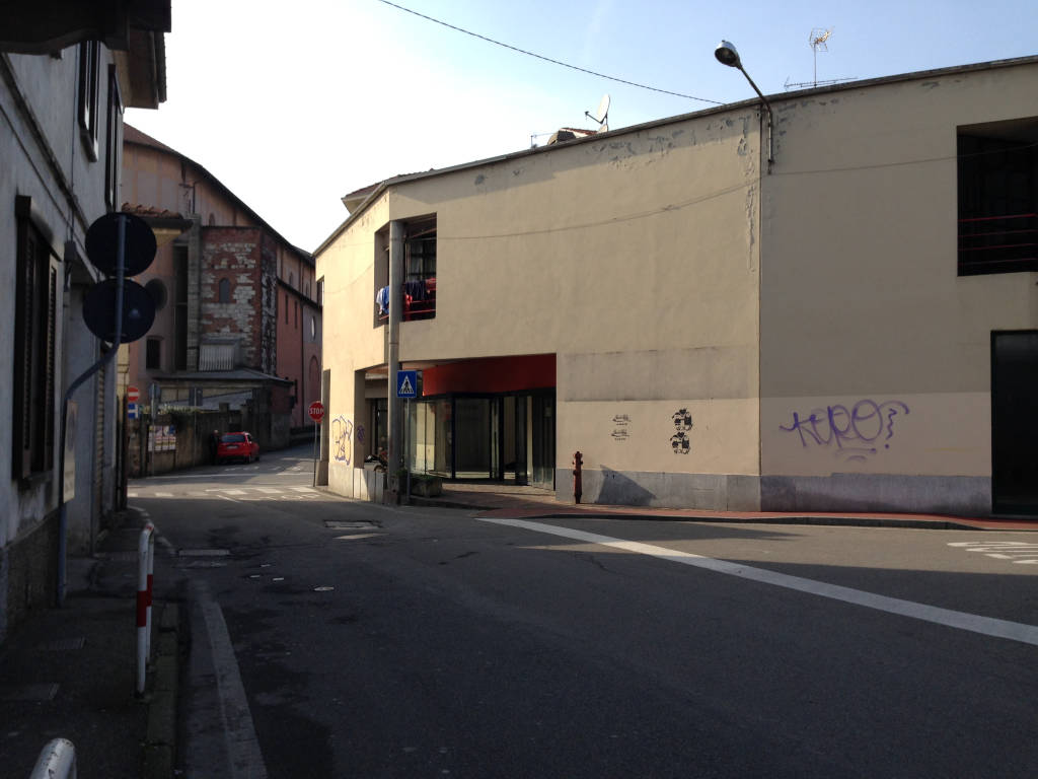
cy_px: 390
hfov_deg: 55.4
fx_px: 990
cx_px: 519
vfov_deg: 42.9
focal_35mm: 33
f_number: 2.4
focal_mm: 4.12
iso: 50
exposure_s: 1/903
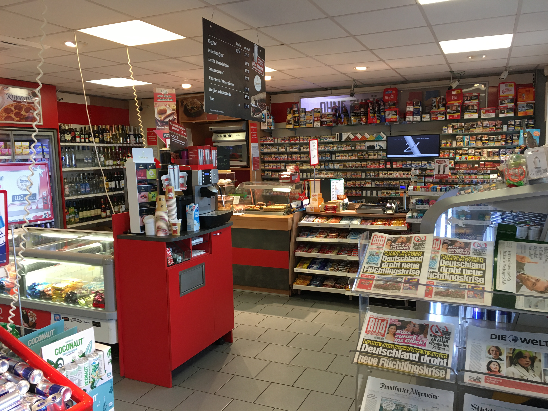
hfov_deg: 61.7
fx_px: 459
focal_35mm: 29
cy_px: 206
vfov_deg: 48.2
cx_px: 274
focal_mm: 4.15
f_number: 2.2
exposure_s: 1/33
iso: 64
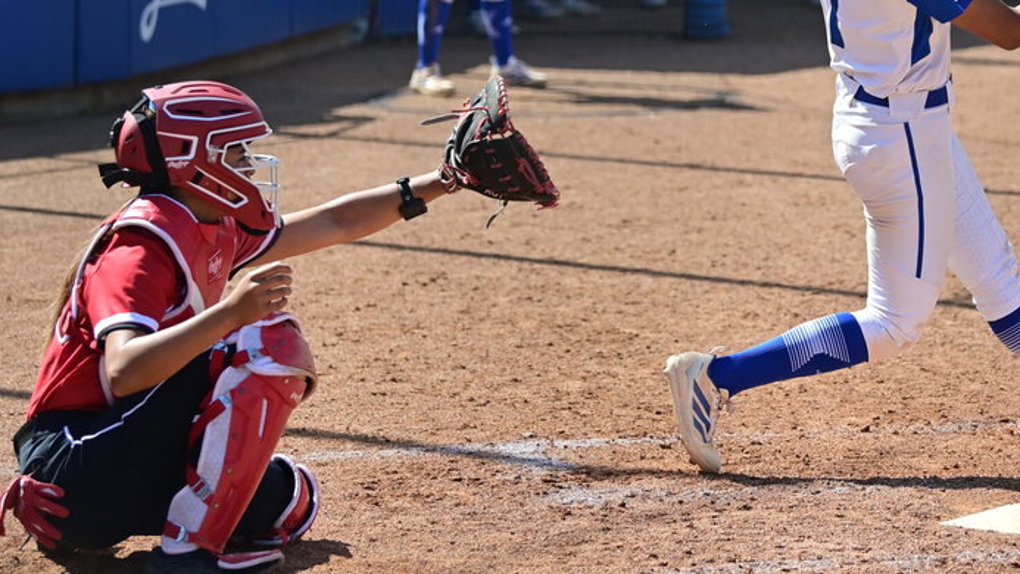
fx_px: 5004
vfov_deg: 6.6
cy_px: 47
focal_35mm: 185
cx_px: 857
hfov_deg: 11.6
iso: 500
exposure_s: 1/5000
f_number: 3.5
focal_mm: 102
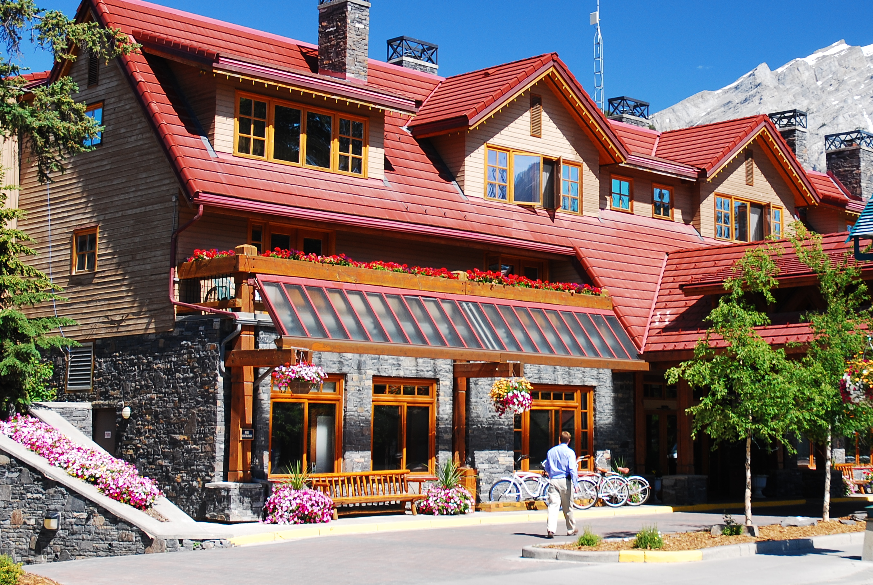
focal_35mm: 60
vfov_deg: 22.7
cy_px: 216
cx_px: 604
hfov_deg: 33.1
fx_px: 1452
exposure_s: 1/100
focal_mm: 25
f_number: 5
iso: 100
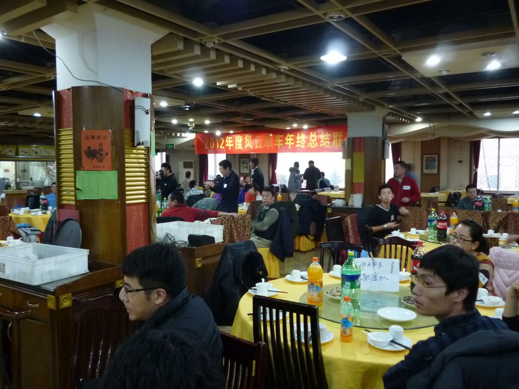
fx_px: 420
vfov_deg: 49.7
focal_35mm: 28
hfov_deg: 63.4
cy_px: 194
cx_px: 260
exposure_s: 1/10
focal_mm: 5
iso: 400
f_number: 3.1
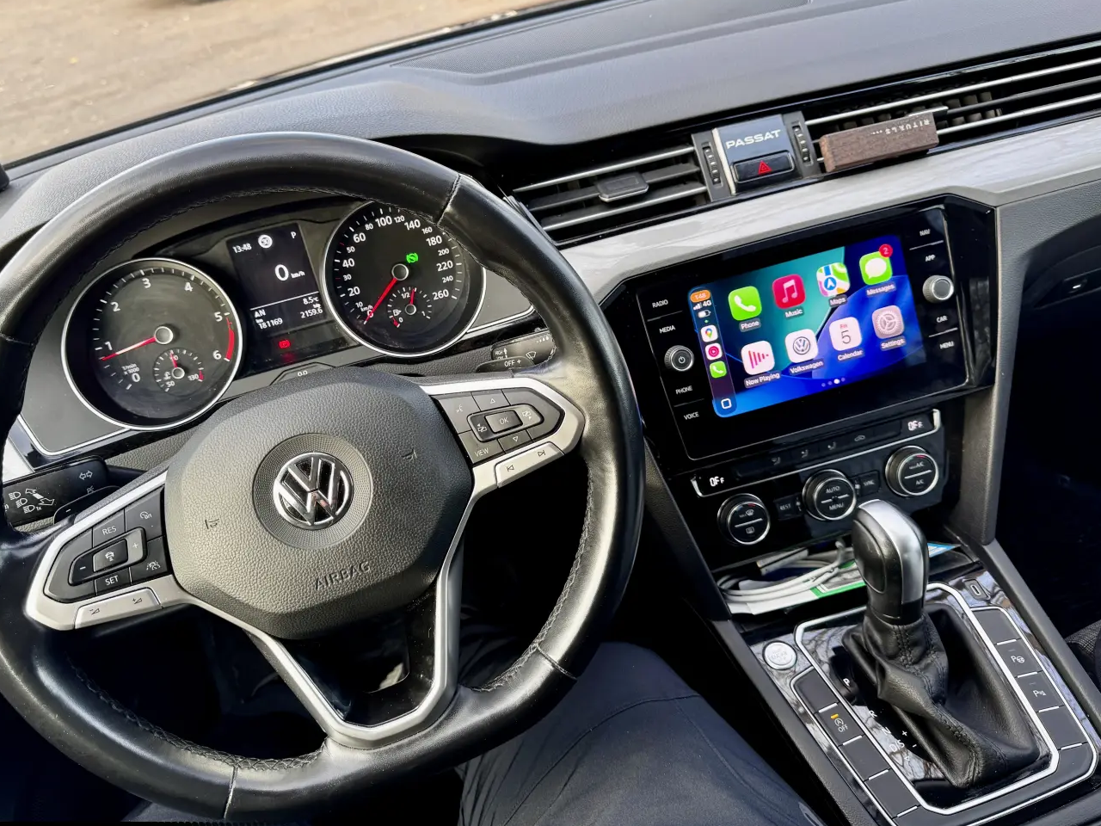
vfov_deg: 51.3
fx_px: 859
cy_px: 400
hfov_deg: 65.3
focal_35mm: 27
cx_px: 514
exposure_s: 1/121
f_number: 1.78
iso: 125
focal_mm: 6.76
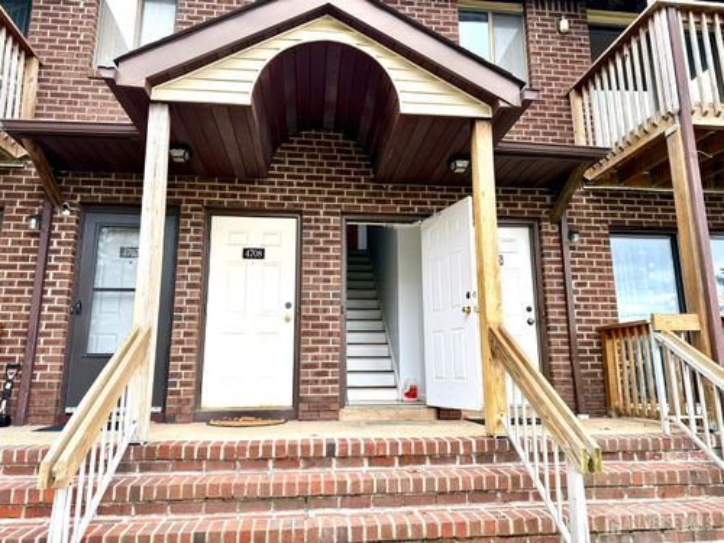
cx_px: 362
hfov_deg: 71.6
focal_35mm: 24
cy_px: 272
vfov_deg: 56.8
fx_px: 502
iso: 80
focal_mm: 6.76
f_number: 1.78
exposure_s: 1/497
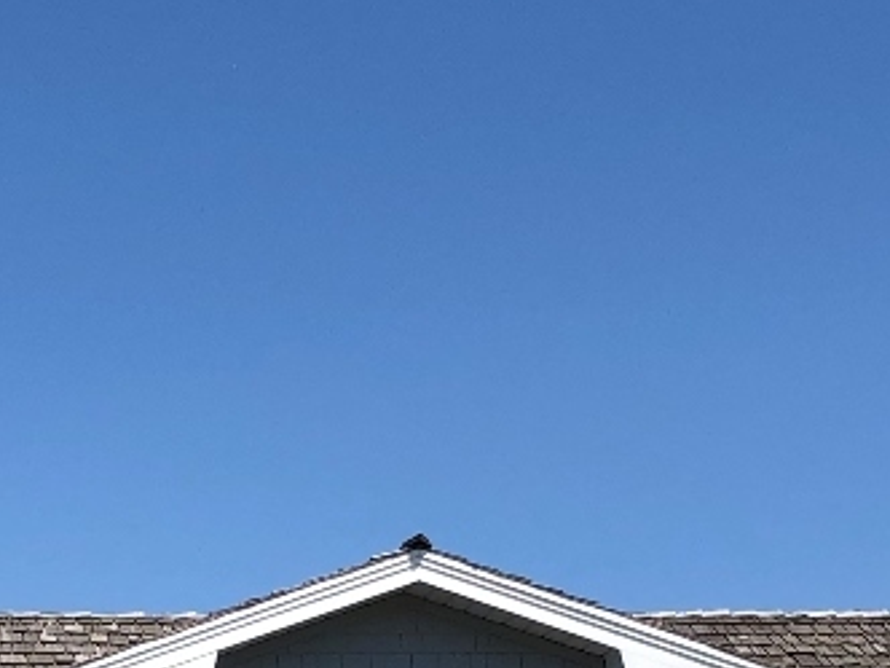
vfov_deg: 11.9
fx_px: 3060
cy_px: 993
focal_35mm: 119
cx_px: -39
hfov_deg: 16.2
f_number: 1.8
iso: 20
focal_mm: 4
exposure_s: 1/2558
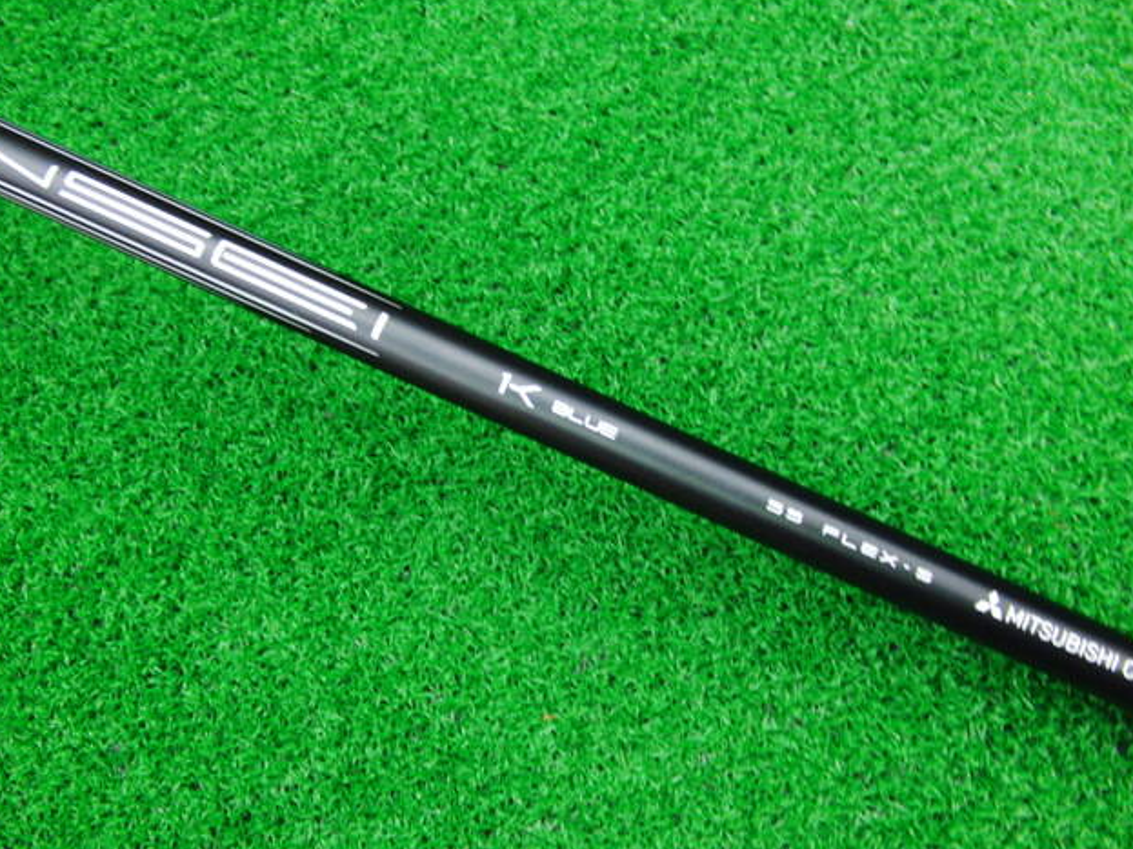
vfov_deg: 37.7
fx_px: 1244
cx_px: 556
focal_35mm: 38
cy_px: 427
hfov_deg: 49.0
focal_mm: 6.42
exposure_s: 1/20
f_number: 3.6
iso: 400
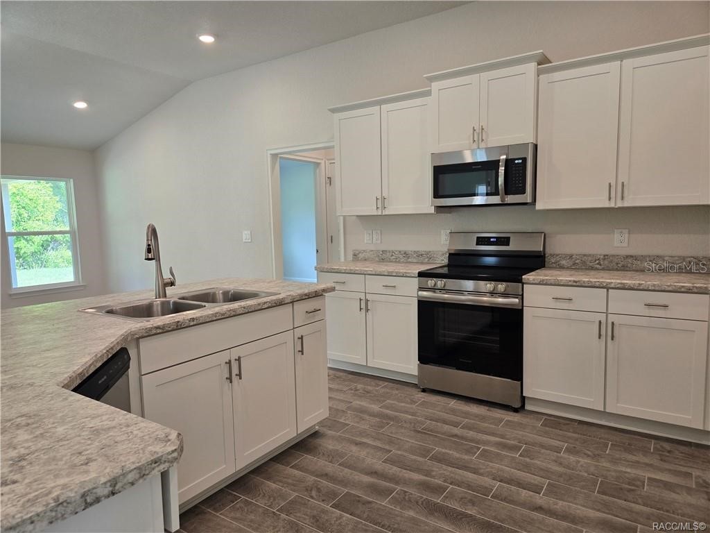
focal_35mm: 23
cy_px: 266
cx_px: 355
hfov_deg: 73.9
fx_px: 472
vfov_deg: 58.9
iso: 100
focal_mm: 5.4
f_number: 1.8
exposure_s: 1/120
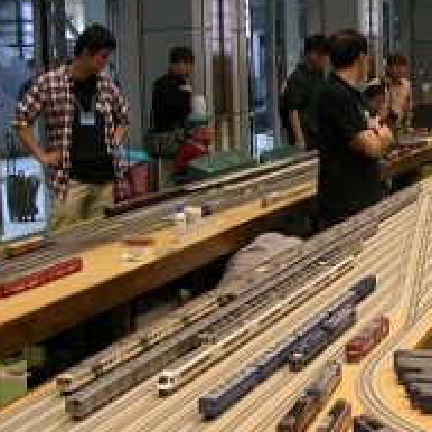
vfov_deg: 21.6
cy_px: 242
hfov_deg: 20.5
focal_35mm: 80
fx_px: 1130
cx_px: 492
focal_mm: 5.8
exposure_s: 1/12
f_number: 2.8
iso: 50
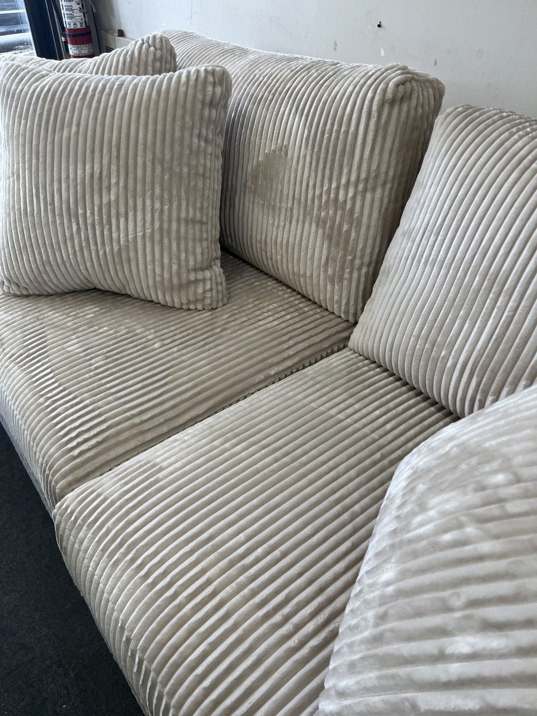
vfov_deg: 67.3
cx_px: 268
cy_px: 358
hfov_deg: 53.1
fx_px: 538
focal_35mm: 26
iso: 40
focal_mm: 5.1
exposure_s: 1/120
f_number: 1.6
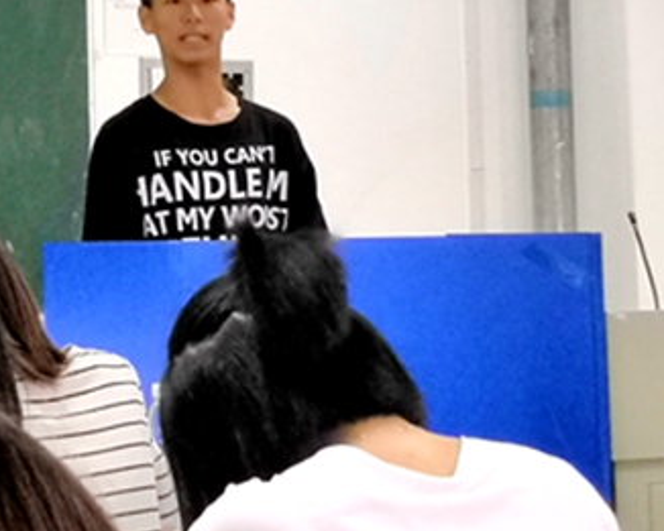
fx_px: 1907
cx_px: 169
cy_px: 161
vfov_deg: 15.8
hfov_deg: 19.6
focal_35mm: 97
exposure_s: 1/45
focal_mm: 3.95
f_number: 1.8
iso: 200
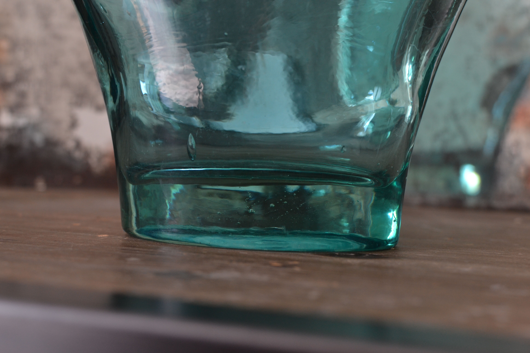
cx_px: 265
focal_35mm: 52
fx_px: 773
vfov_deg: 25.8
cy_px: 176
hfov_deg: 37.9
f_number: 4
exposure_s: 1/60
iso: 400
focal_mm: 35
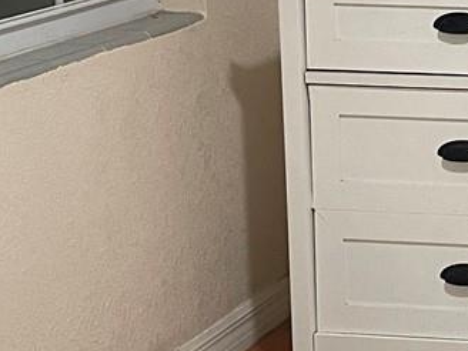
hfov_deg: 14.1
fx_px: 1717
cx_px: 786
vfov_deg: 11.6
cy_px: 20
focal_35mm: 127
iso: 200
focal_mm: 4.2
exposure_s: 1/60
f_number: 1.6
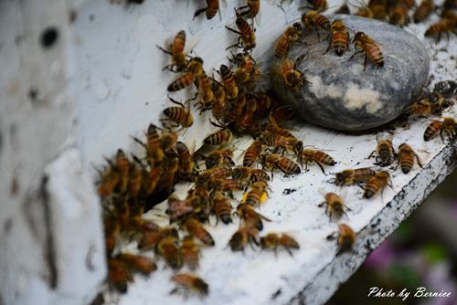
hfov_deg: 9.8
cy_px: 152
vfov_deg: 6.6
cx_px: 228
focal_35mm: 210
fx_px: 2667
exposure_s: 1/250
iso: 1250
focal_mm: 140
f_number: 5.6
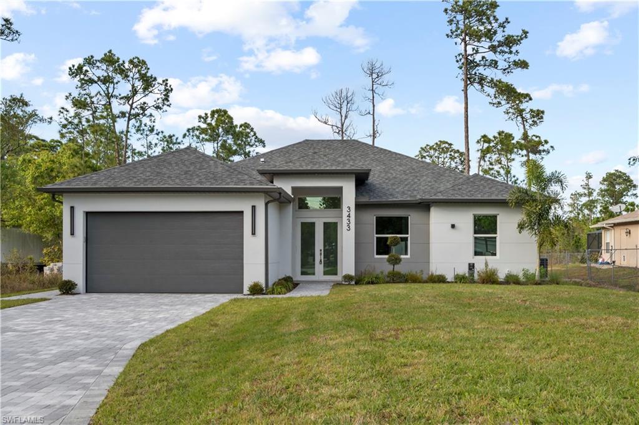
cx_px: 320
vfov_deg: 37.8
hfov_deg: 54.4
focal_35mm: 35
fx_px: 621
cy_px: 212
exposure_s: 1/125
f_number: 9
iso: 100
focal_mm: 35
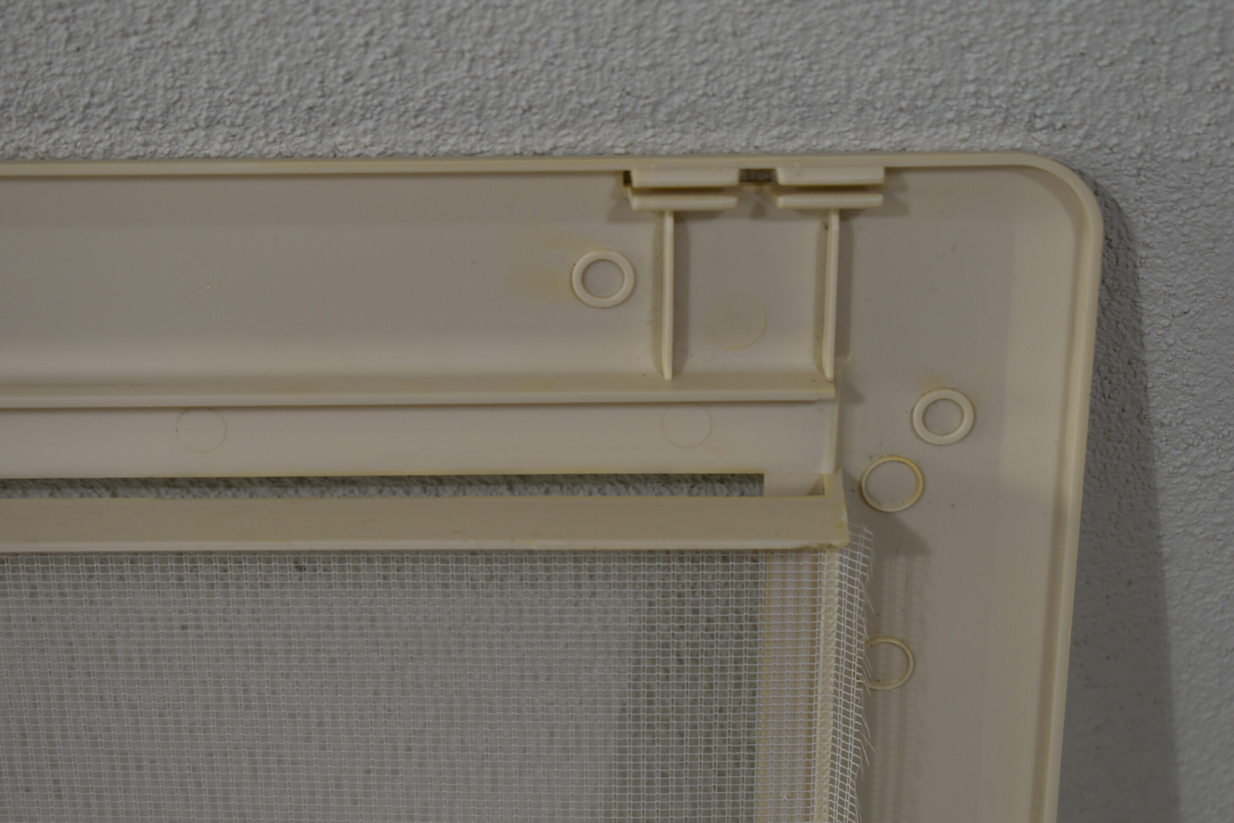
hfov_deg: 24.6
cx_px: 617
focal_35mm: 82
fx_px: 2828
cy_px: 412
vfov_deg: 16.6
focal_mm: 55
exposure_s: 1/160
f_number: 5.6
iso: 200
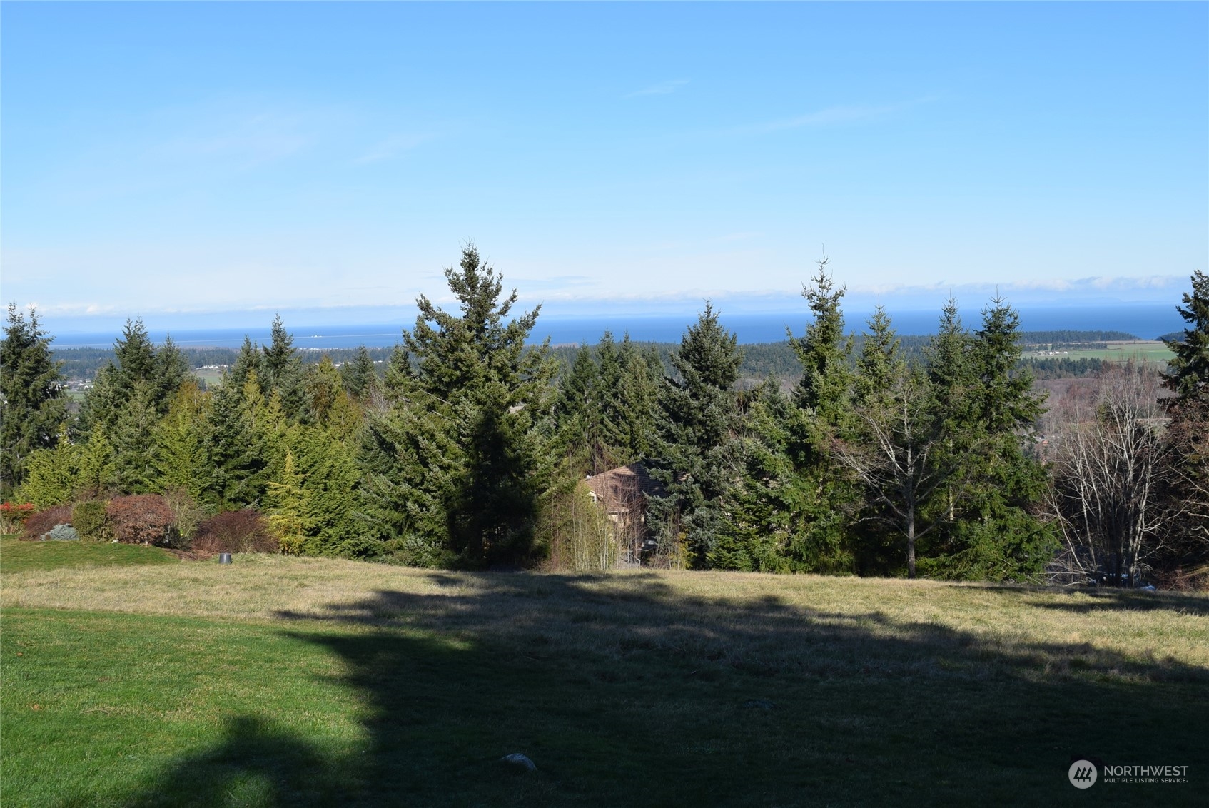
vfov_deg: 31.9
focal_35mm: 42
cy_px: 404
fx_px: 1411
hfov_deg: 46.4
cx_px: 604
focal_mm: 28
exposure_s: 1/200
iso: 100
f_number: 10
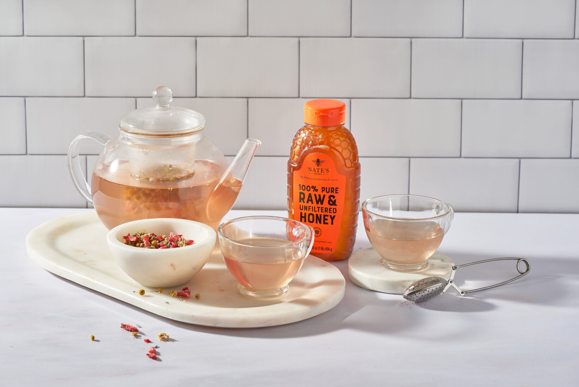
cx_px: 290
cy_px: 194
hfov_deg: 19.4
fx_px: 1689
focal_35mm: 105
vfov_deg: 13.1
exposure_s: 1/160
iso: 100
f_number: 9
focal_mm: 105
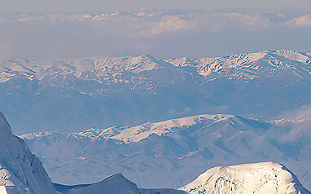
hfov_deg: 2.1
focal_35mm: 1013
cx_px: -150
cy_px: 480
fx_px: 8578
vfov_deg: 1.3
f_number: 5.6
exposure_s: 1/1000
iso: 100
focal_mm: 158
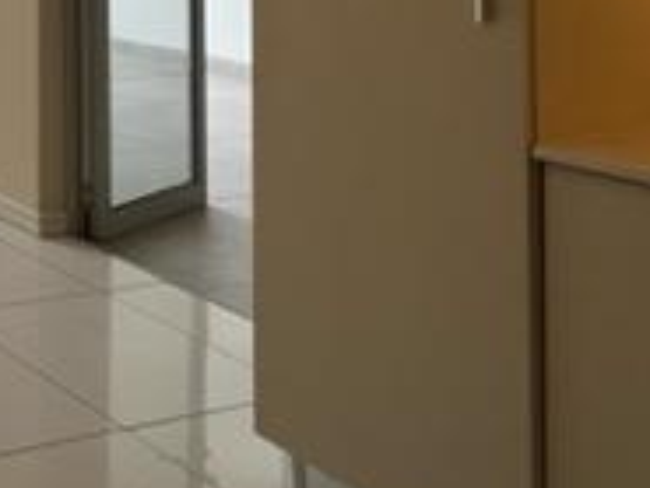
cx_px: -467
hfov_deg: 24.0
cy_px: -147
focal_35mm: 45
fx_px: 846
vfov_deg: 27.0
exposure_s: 1/158
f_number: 1.8
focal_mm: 1.57
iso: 32
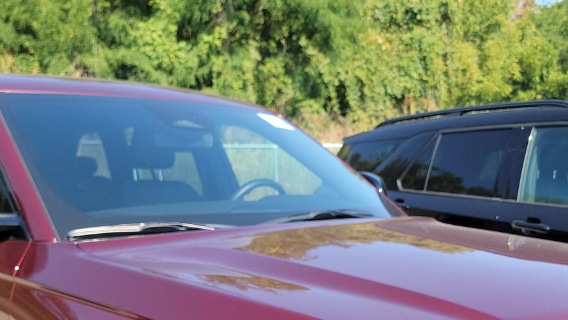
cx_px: 328
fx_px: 708
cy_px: 374
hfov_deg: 43.6
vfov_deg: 23.5
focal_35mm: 47
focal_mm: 6.7
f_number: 1.8
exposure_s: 1/290
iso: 50
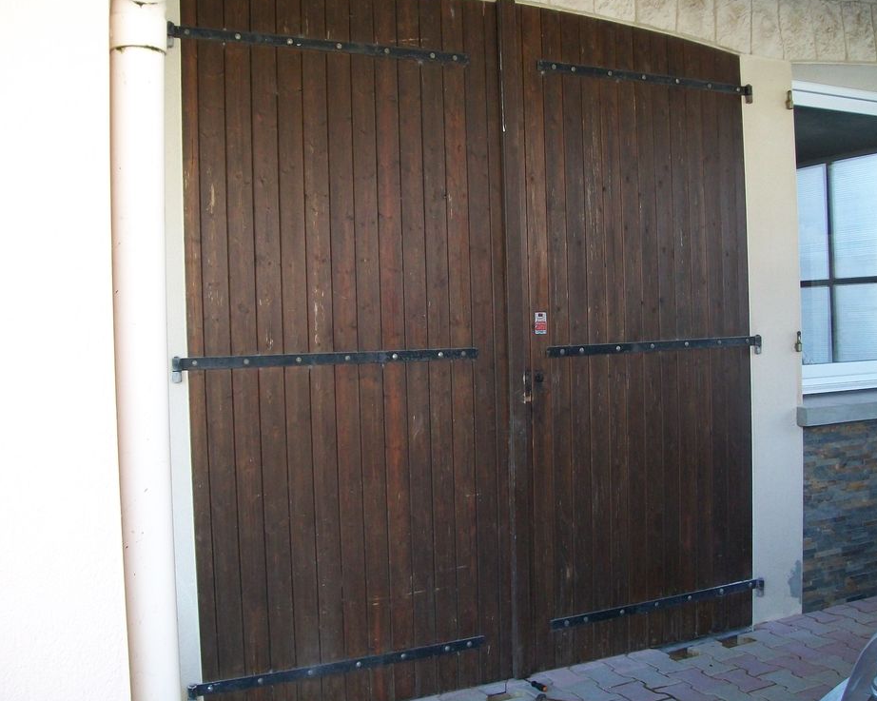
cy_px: 350
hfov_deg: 50.3
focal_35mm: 36
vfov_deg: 41.1
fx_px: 934
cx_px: 429
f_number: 2.7
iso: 160
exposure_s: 1/100
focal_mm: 6.1
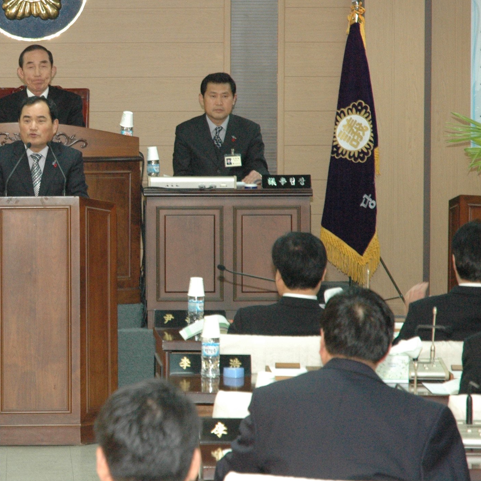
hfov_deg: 9.2
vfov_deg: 9.2
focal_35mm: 190
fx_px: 2987
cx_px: 56
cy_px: 173
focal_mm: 70
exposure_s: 1/60
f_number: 4.5
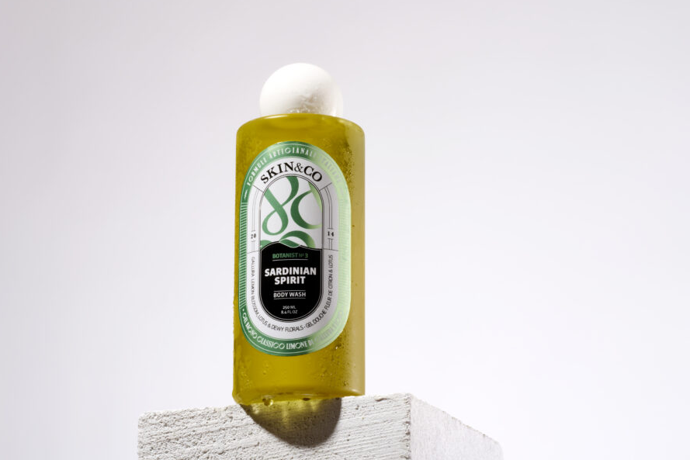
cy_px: 229
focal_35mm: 121
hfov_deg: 16.9
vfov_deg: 11.3
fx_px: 2319
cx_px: 337
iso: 64
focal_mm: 105
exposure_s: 1/160
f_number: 29
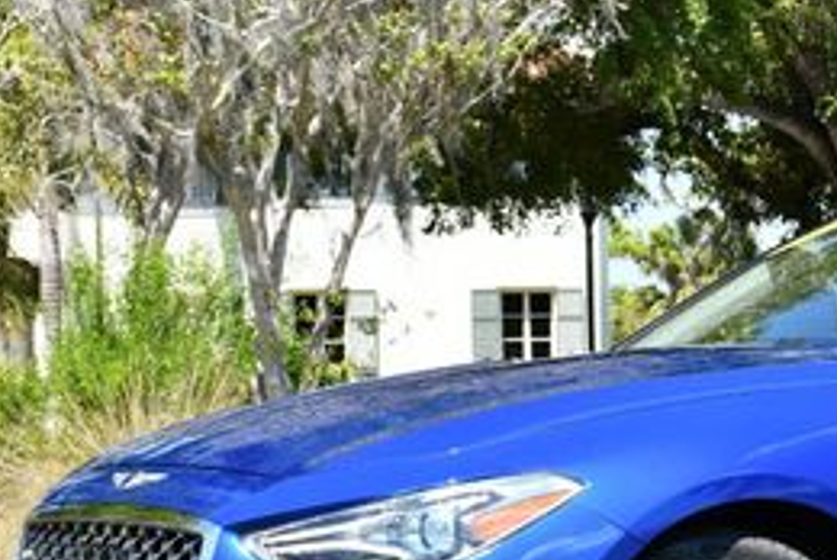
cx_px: 959
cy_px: 360
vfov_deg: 11.6
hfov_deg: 16.7
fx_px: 2747
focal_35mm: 118
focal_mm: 24
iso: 200
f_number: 8
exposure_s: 1/250
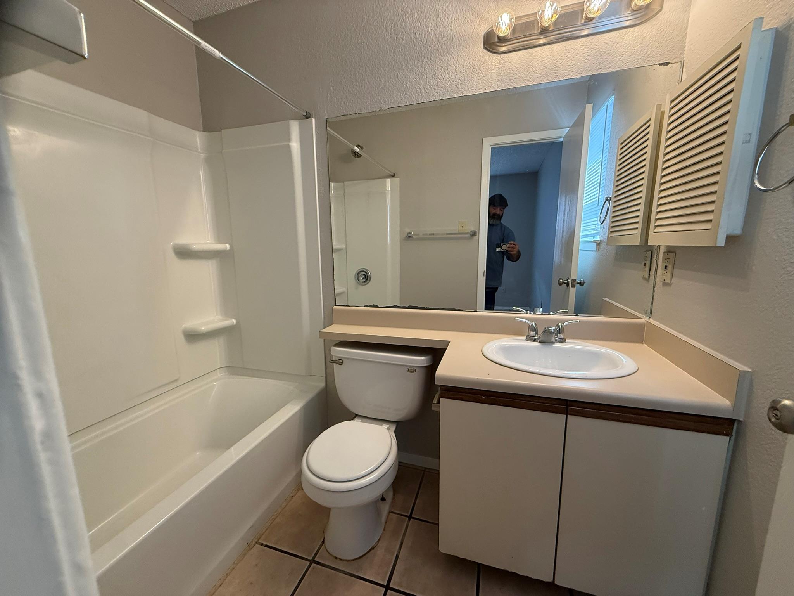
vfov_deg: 85.7
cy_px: 298
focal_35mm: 14
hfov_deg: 102.1
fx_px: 321
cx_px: 397
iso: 250
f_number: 2.2
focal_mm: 2.22
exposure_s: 1/120
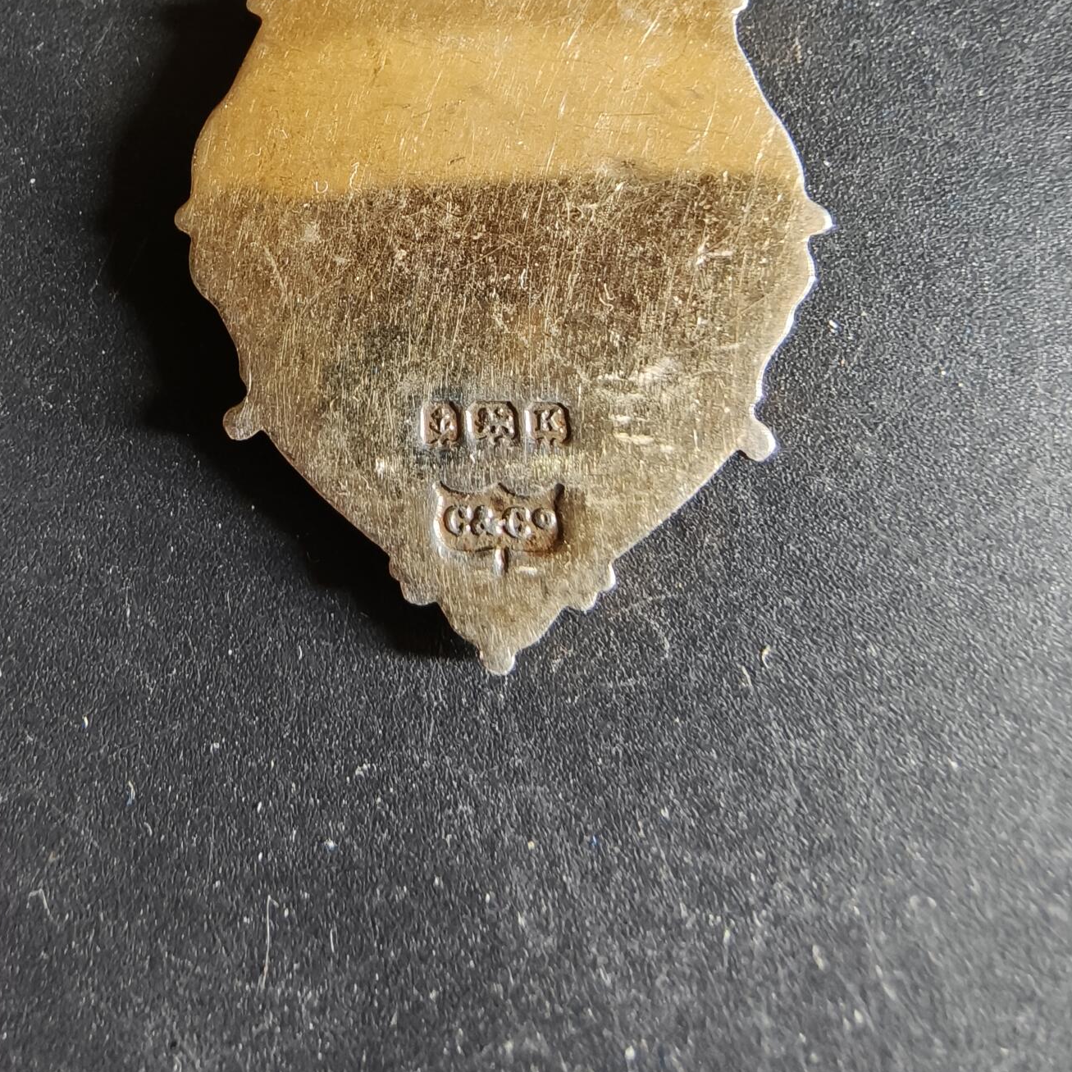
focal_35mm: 28
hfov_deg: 57.3
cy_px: 429
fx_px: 981
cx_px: 531
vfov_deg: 56.9
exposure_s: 1/17.7
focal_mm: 2.32
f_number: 2
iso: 2500
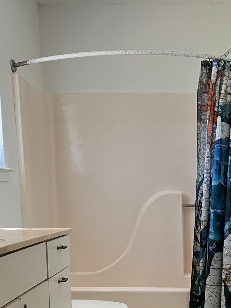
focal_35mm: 59
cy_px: 283
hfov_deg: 24.6
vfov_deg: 31.0
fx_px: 525
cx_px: 167
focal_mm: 5.7
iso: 100
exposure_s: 1/60
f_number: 1.5
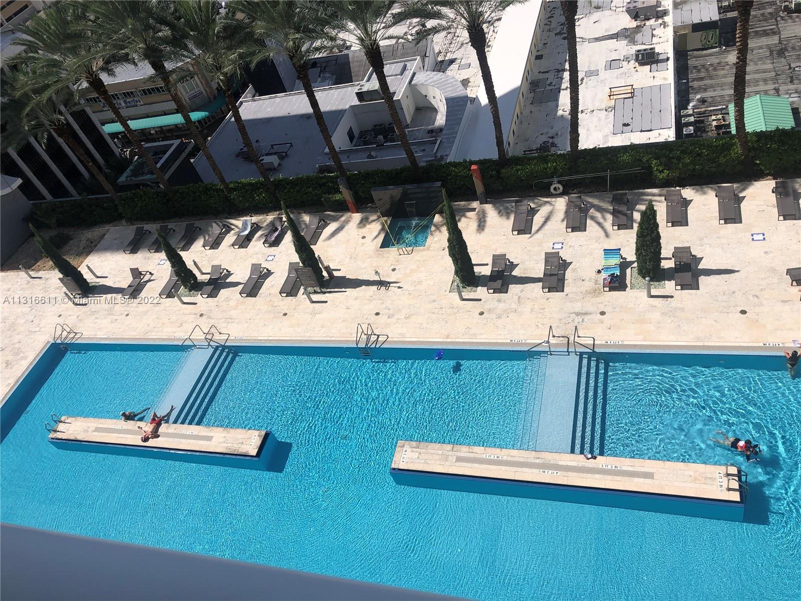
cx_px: 400
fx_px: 648
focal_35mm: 28
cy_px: 300
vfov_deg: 49.7
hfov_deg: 63.4
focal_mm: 3.99
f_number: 1.8
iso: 25
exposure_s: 1/4425
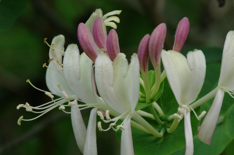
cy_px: 80
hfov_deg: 3.0
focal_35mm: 687
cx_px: 158
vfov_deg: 2.0
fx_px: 4460
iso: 800
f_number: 13
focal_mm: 300
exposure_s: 1/30
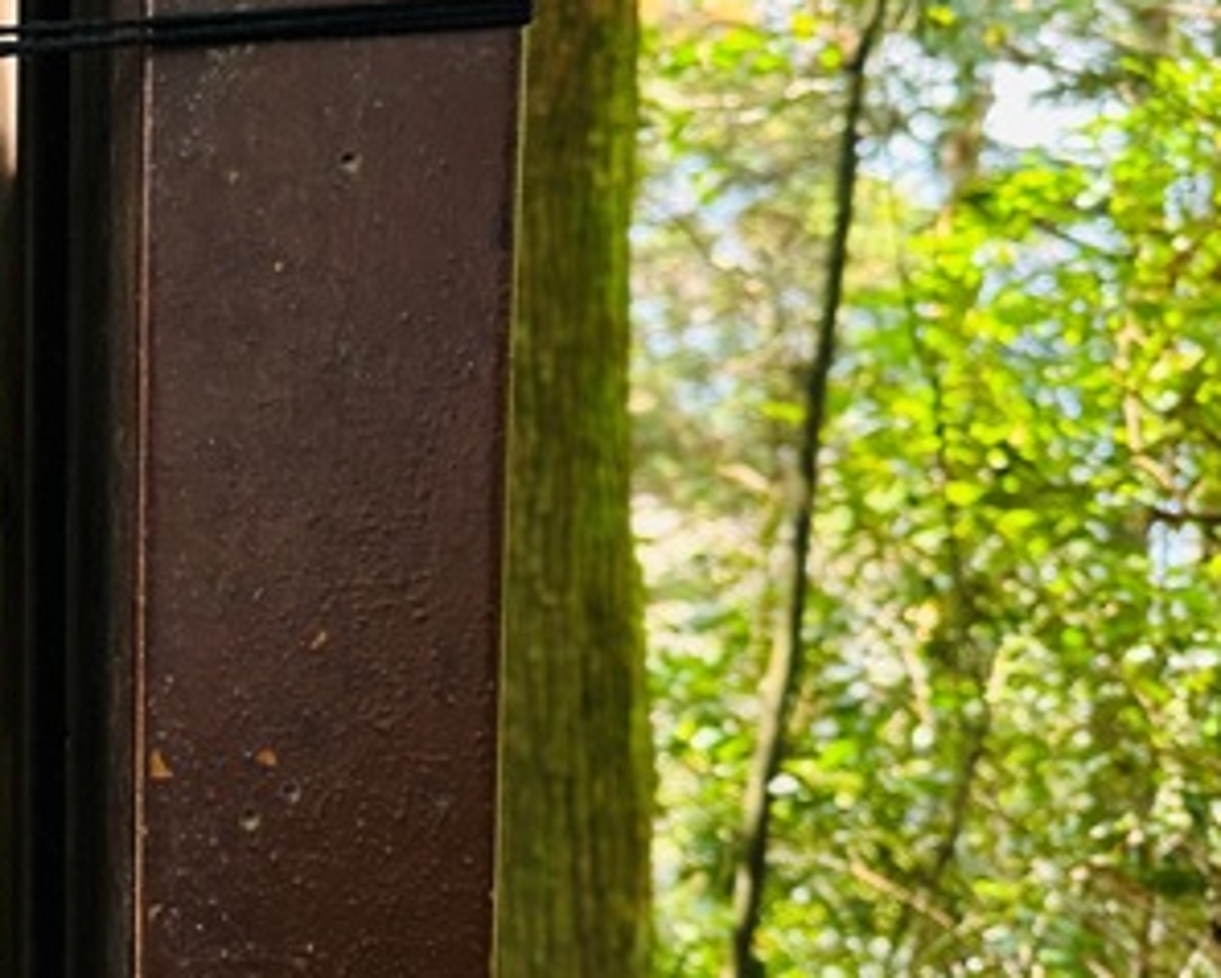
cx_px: -177
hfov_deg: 27.1
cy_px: 452
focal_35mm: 63
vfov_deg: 24.2
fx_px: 2278
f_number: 1.78
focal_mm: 6.86
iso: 160
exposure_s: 1/121
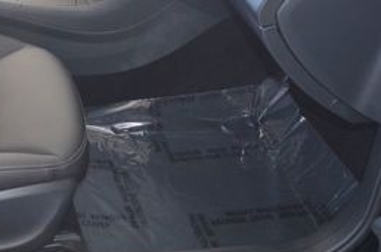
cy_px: 6
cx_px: 9
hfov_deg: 28.5
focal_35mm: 67
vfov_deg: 19.7
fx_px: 708
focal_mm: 18
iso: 560
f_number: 3.5
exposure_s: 1/60
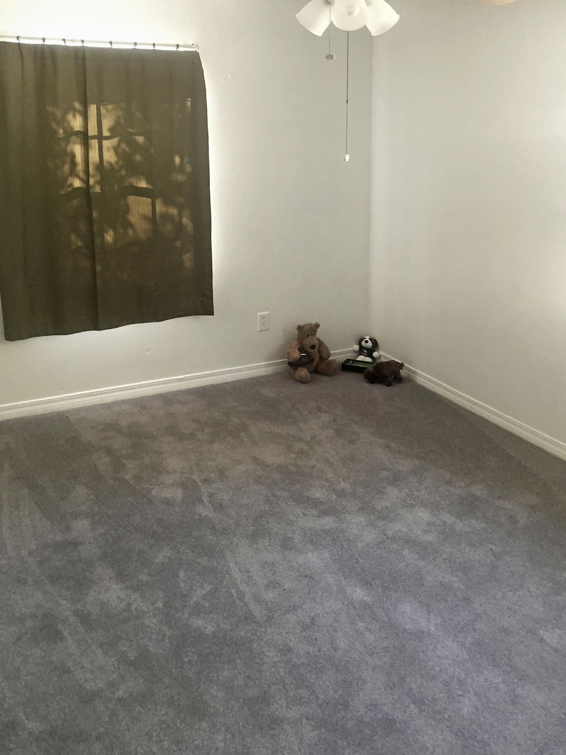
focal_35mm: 29
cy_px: 378
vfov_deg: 61.7
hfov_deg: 48.2
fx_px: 632
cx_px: 283
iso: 125
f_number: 2.2
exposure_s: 1/30
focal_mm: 4.15
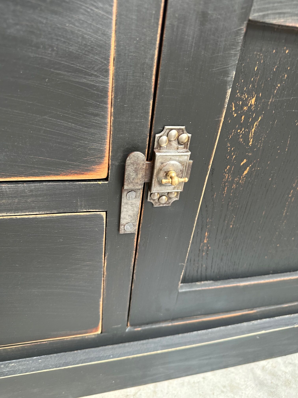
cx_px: 149
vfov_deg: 71.6
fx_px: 275
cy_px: 199
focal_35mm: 24
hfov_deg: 56.8
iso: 200
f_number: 1.78
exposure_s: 1/121
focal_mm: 6.86
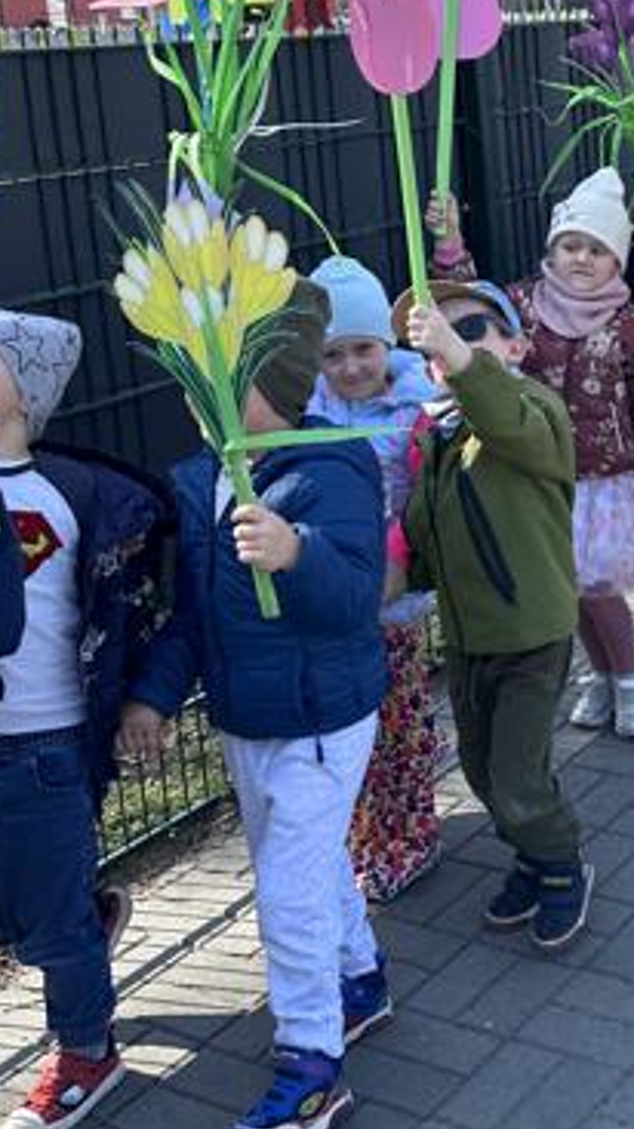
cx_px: 656
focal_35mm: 57
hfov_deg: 20.3
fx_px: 1706
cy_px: 375
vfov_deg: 36.3
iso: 80
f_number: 1.78
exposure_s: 1/1272
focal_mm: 6.86
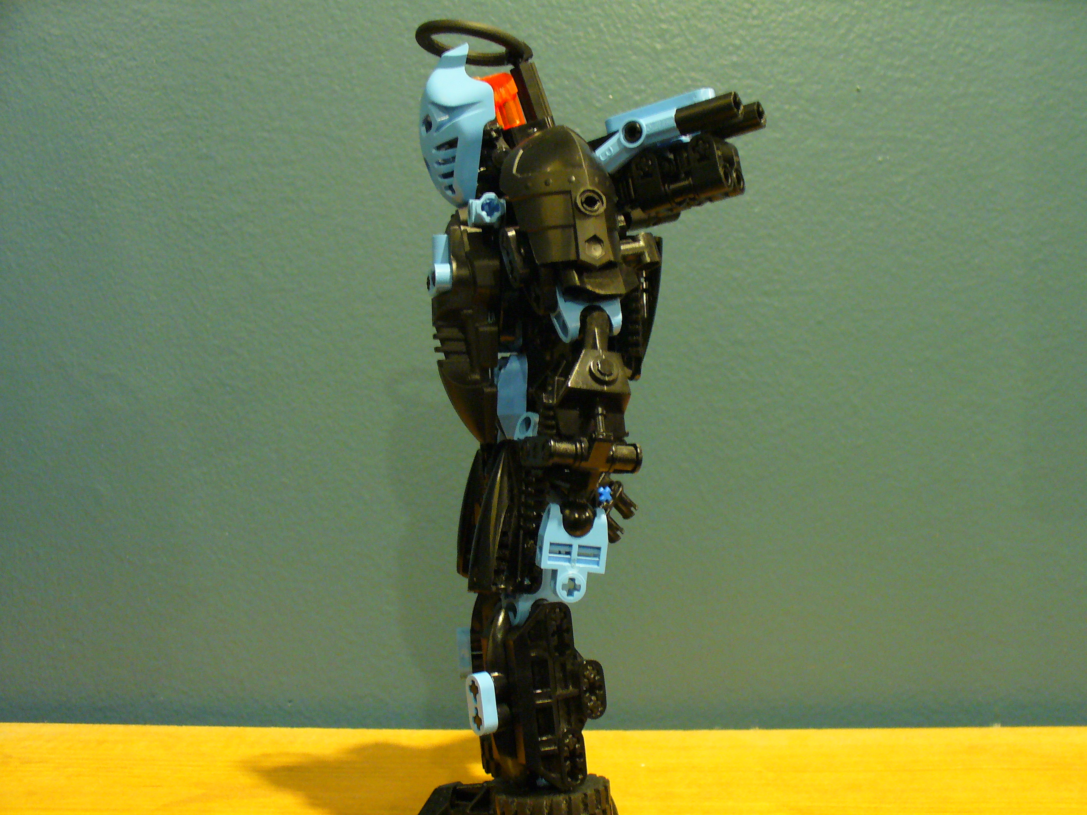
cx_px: 544
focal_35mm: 42
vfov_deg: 34.3
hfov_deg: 44.8
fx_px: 1319
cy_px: 408
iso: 200
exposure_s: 1/2
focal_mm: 7
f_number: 2.9
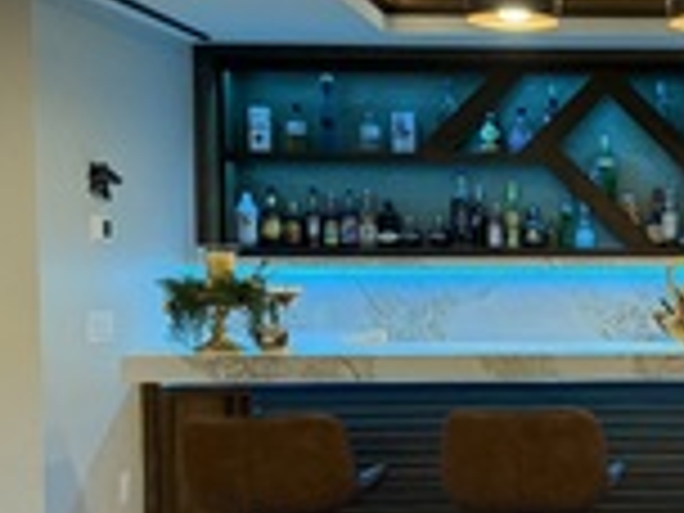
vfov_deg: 23.3
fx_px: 1245
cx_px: 702
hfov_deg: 28.6
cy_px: 302
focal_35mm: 63
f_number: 1.78
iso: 320
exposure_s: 1/120
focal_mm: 6.76
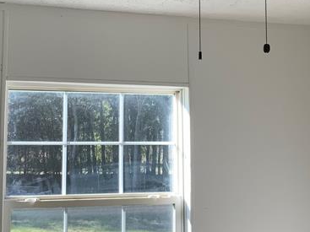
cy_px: 57
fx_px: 725
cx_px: 122
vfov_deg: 18.1
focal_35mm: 81
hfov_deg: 24.1
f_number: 1.8
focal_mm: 3
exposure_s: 1/128
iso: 16
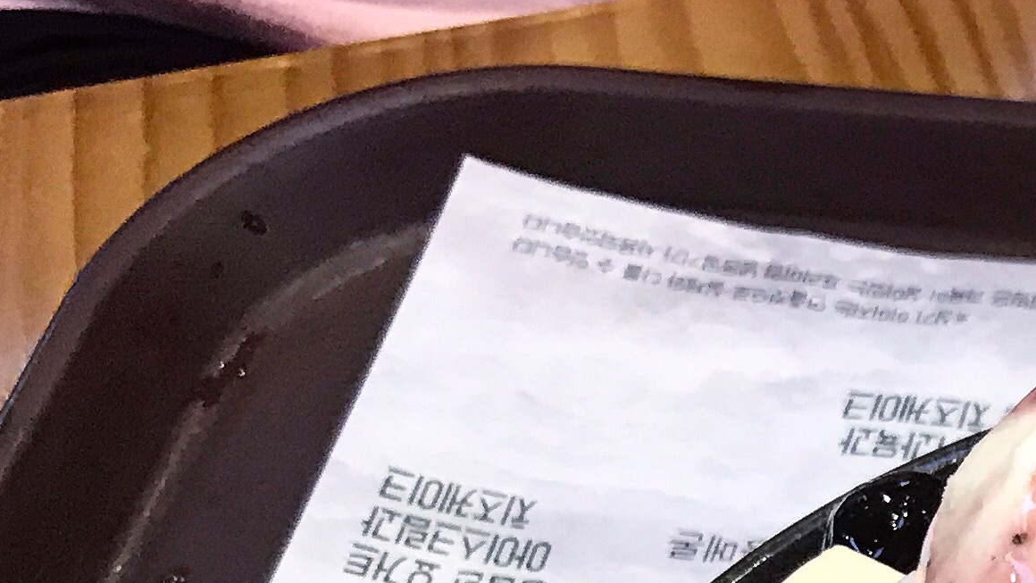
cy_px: 1187
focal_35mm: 106
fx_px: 2912
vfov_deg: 10.5
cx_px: 1466
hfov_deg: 18.3
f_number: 1.8
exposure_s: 1/20
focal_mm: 3.99
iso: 40
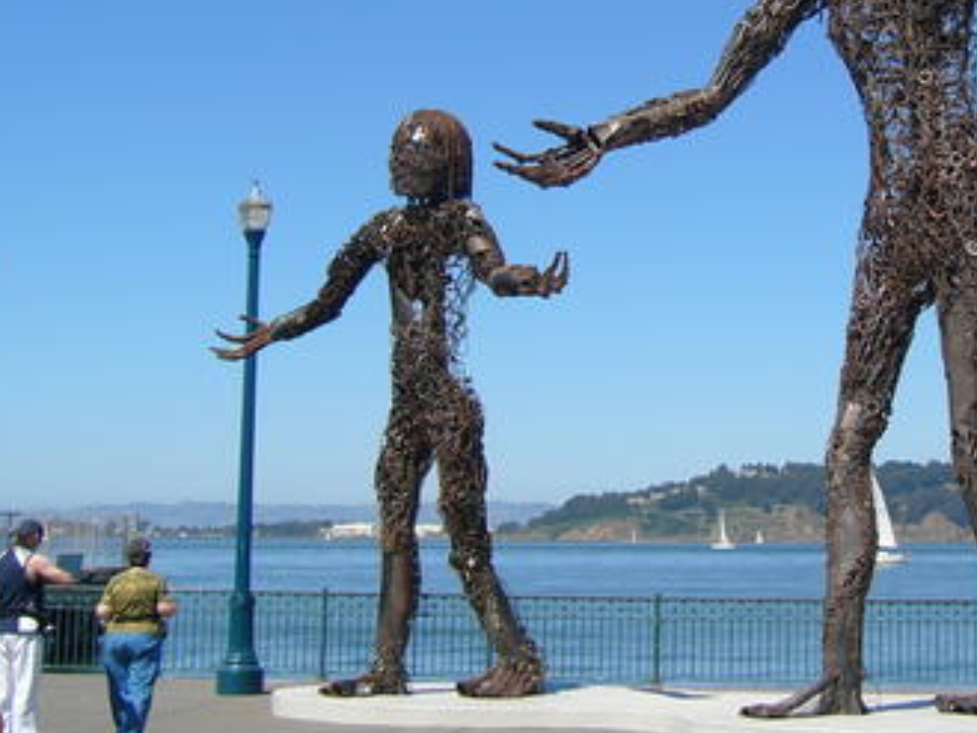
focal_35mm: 68
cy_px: 193
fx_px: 1920
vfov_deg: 21.5
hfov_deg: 28.3
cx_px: 674
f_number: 8
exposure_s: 1/200
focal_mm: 5.8
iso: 50
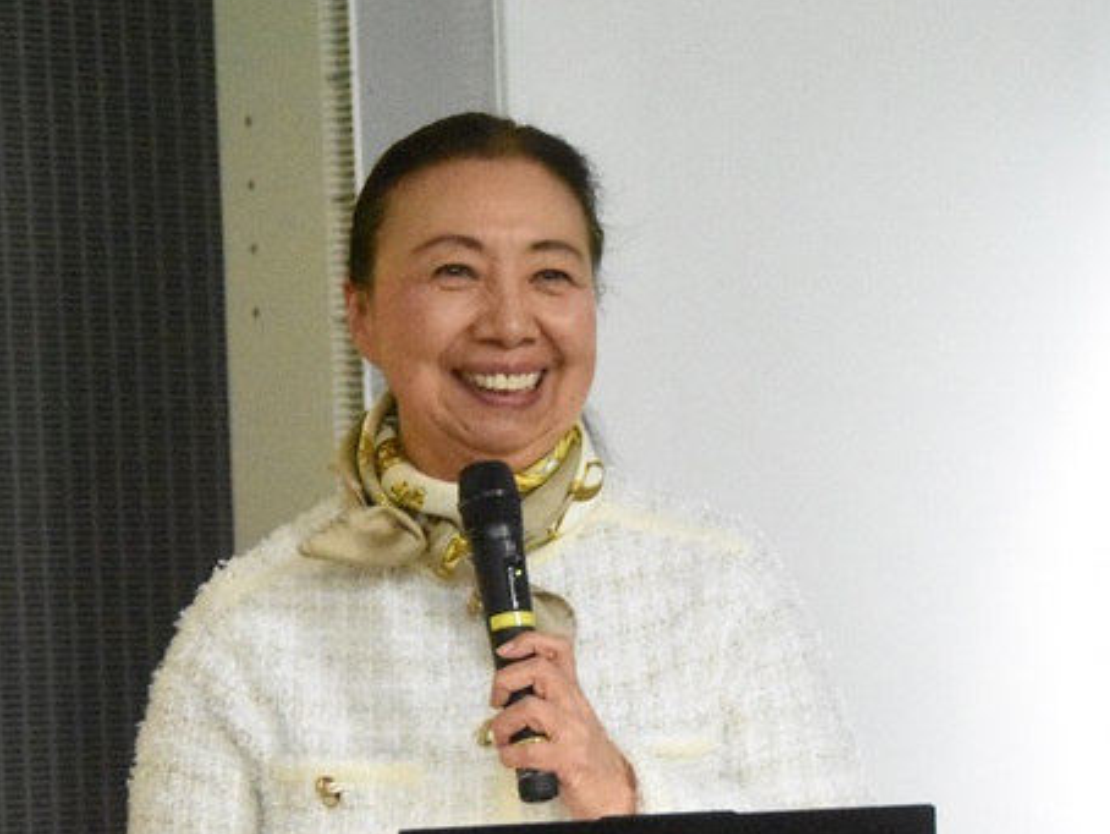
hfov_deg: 10.6
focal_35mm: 187
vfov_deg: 7.9
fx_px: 6000
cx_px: 526
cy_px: 463
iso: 20000
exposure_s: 1/200
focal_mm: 80
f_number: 6.3
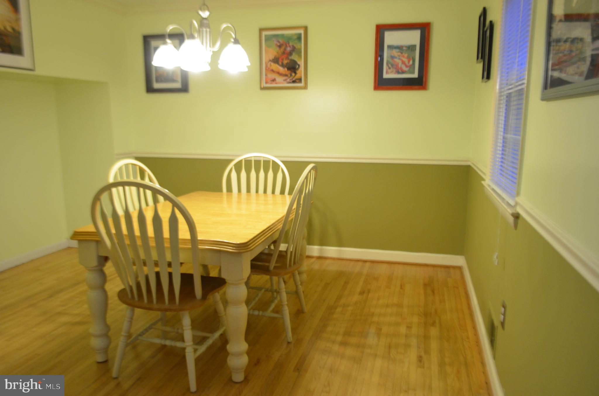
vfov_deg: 47.7
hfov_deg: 67.5
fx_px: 448
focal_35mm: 27
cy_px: 198
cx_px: 300
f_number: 3.5
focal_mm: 18
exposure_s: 1/40
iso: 800
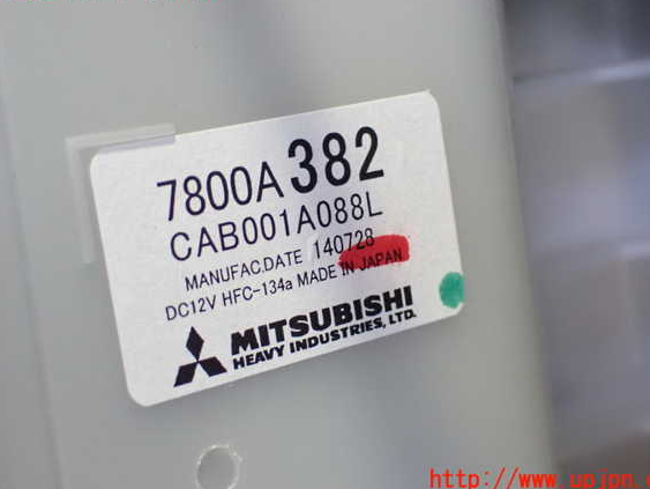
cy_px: 235
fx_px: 1541
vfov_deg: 18.0
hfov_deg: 23.8
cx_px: 344
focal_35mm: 82
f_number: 4.1
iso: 1600
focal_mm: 13.65
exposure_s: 1/40
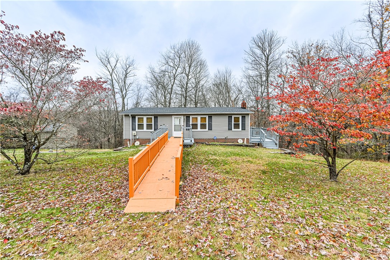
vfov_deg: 81.1
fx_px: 152
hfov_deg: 104.3
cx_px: 195
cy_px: 130
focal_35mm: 14
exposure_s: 1/125
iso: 400
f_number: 8
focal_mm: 14
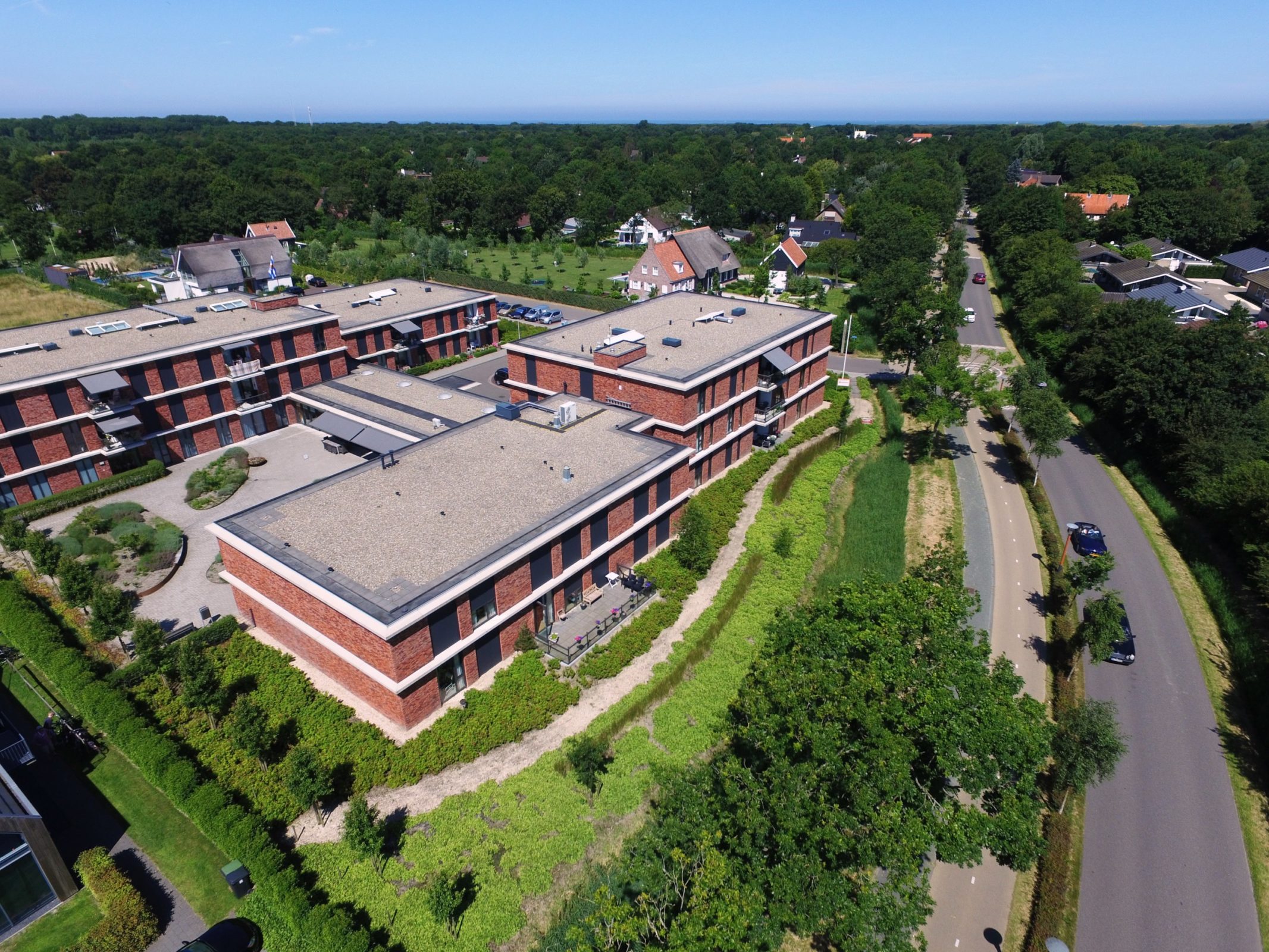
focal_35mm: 20
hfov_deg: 81.7
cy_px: 476
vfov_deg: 66.0
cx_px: 634
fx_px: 733
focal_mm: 3.61
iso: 100
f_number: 2.8
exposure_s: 1/1650
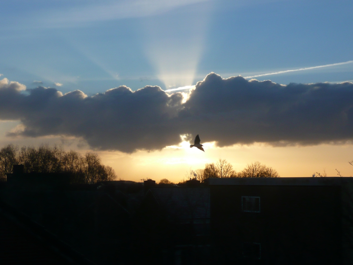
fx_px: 683
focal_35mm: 67
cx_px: 176
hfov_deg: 29.0
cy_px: 132
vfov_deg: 21.9
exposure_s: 1/800
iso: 100
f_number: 4.5
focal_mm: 11
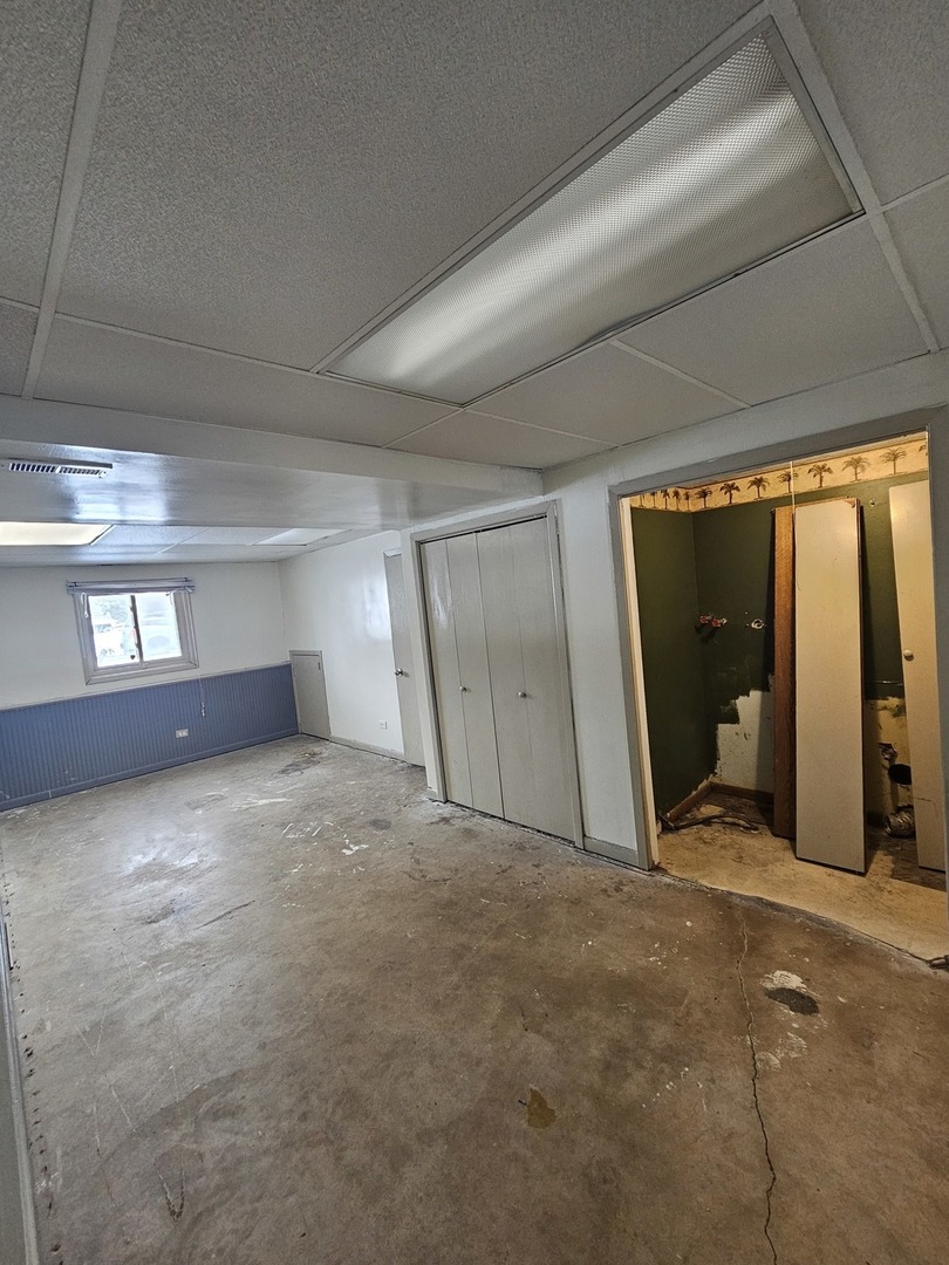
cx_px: 474
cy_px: 632
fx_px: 475
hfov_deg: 89.9
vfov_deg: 106.2
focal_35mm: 13
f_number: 2.2
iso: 320
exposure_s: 1/30
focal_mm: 2.2
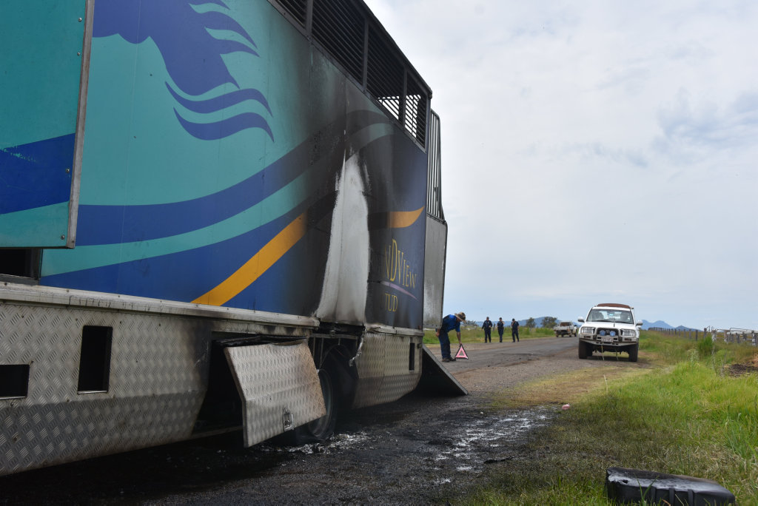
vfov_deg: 36.9
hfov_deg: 53.1
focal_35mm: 36
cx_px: 379
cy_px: 253
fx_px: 758
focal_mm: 24
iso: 160
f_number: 8
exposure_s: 1/500
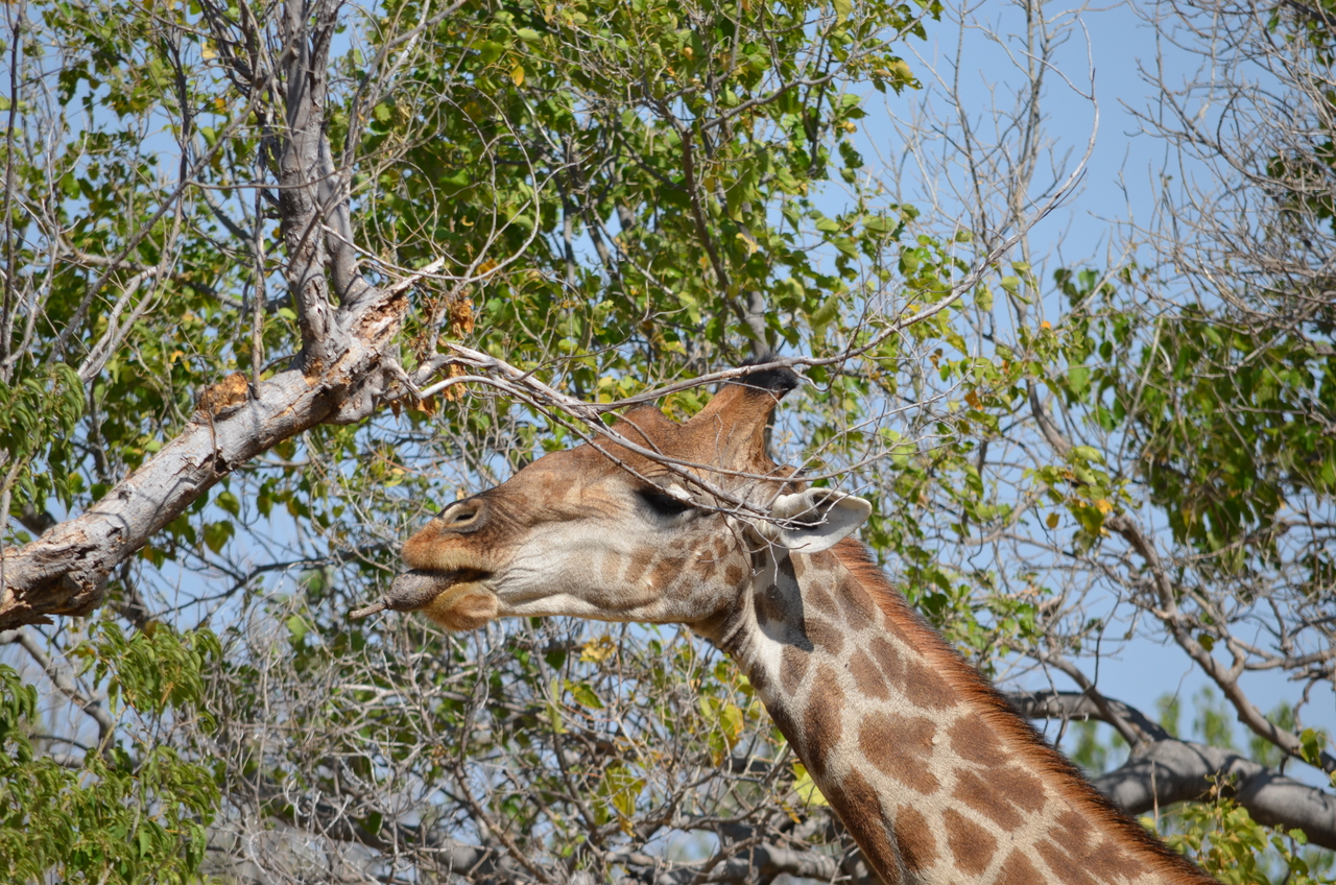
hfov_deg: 4.6
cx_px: 668
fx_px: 16667
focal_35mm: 450
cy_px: 442
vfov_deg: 3.0
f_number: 7.1
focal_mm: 300
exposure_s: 1/800
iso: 200
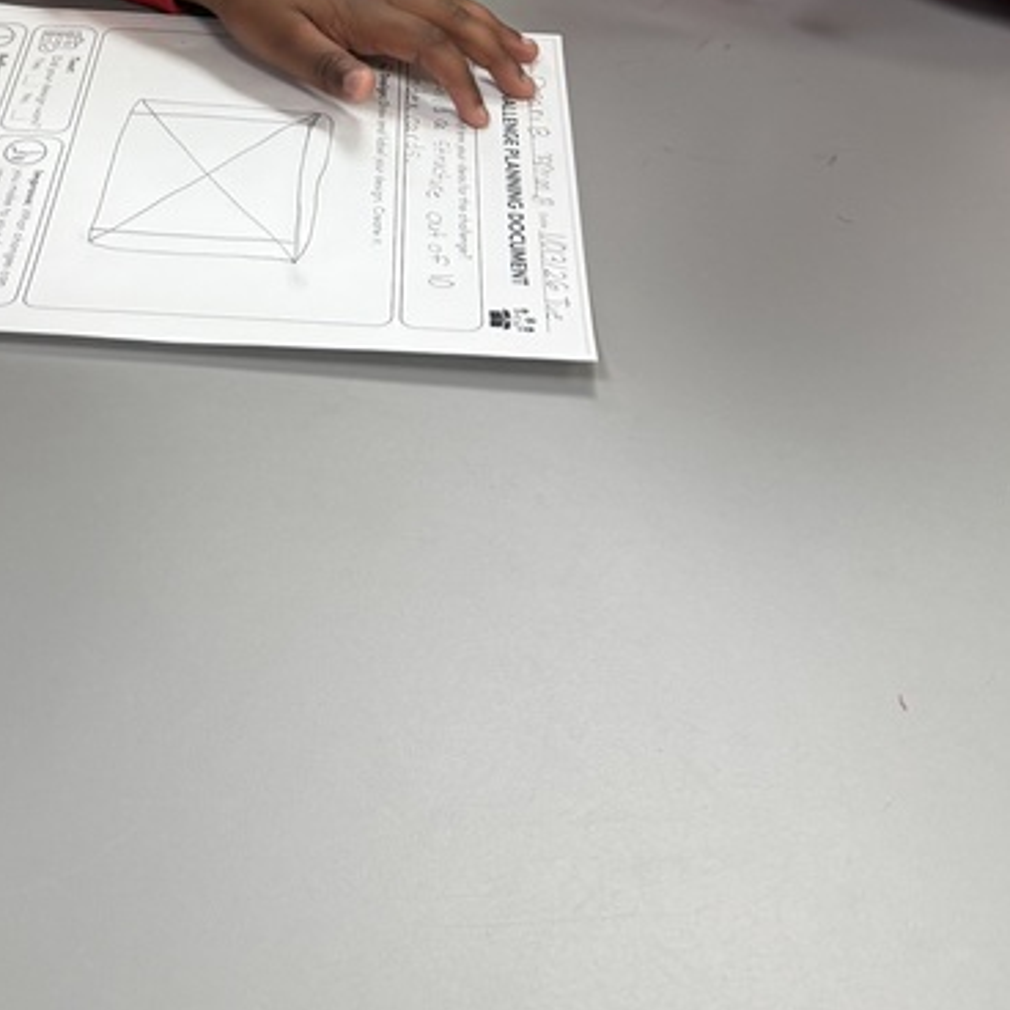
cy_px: -351
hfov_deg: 28.5
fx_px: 1948
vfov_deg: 24.7
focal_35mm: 59
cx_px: 225
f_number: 1.78
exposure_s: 1/60
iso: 160
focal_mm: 6.76
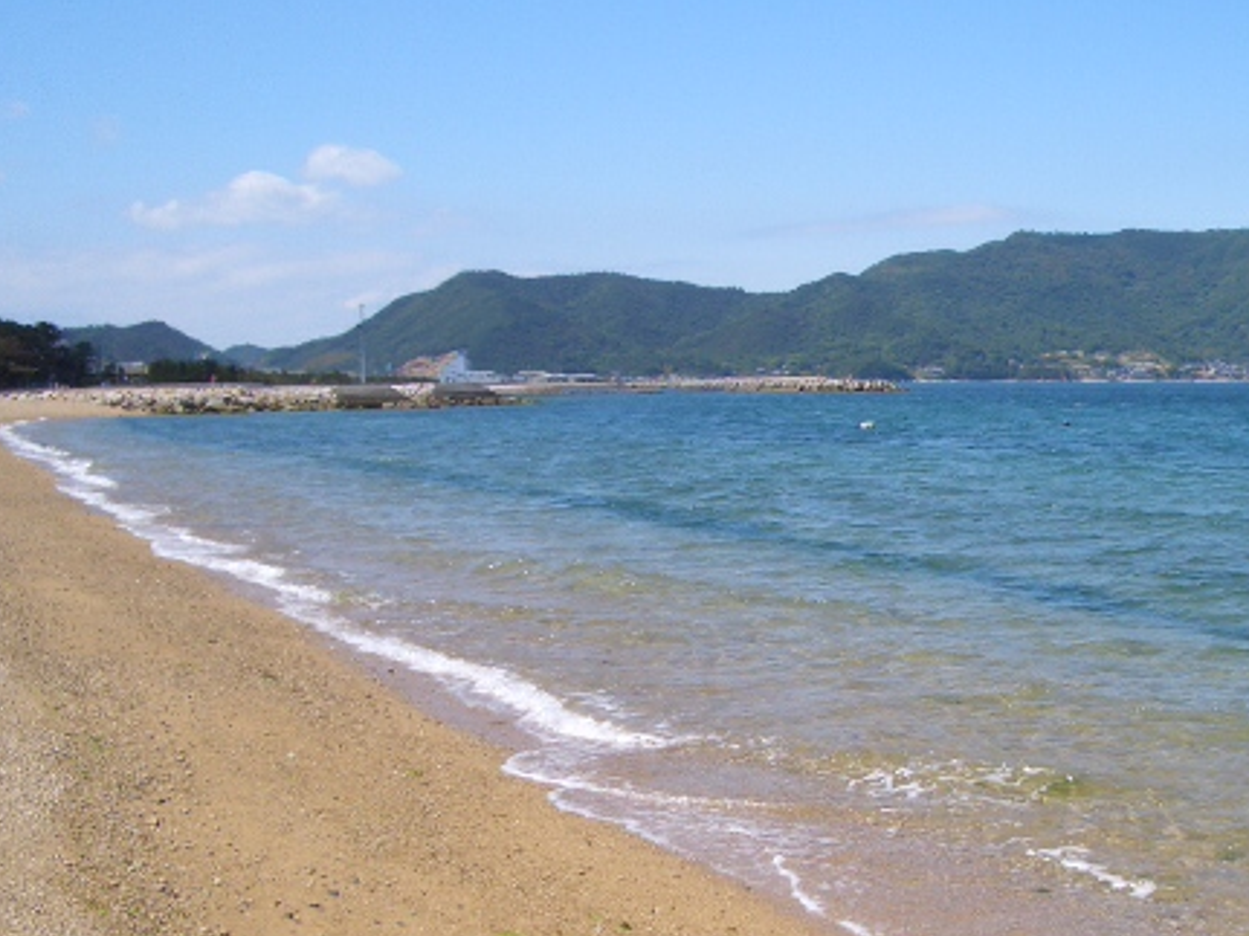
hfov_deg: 36.2
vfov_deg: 27.9
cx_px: 887
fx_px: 1876
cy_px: 580
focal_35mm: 52
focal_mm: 5.8
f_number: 4.3
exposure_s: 1/400
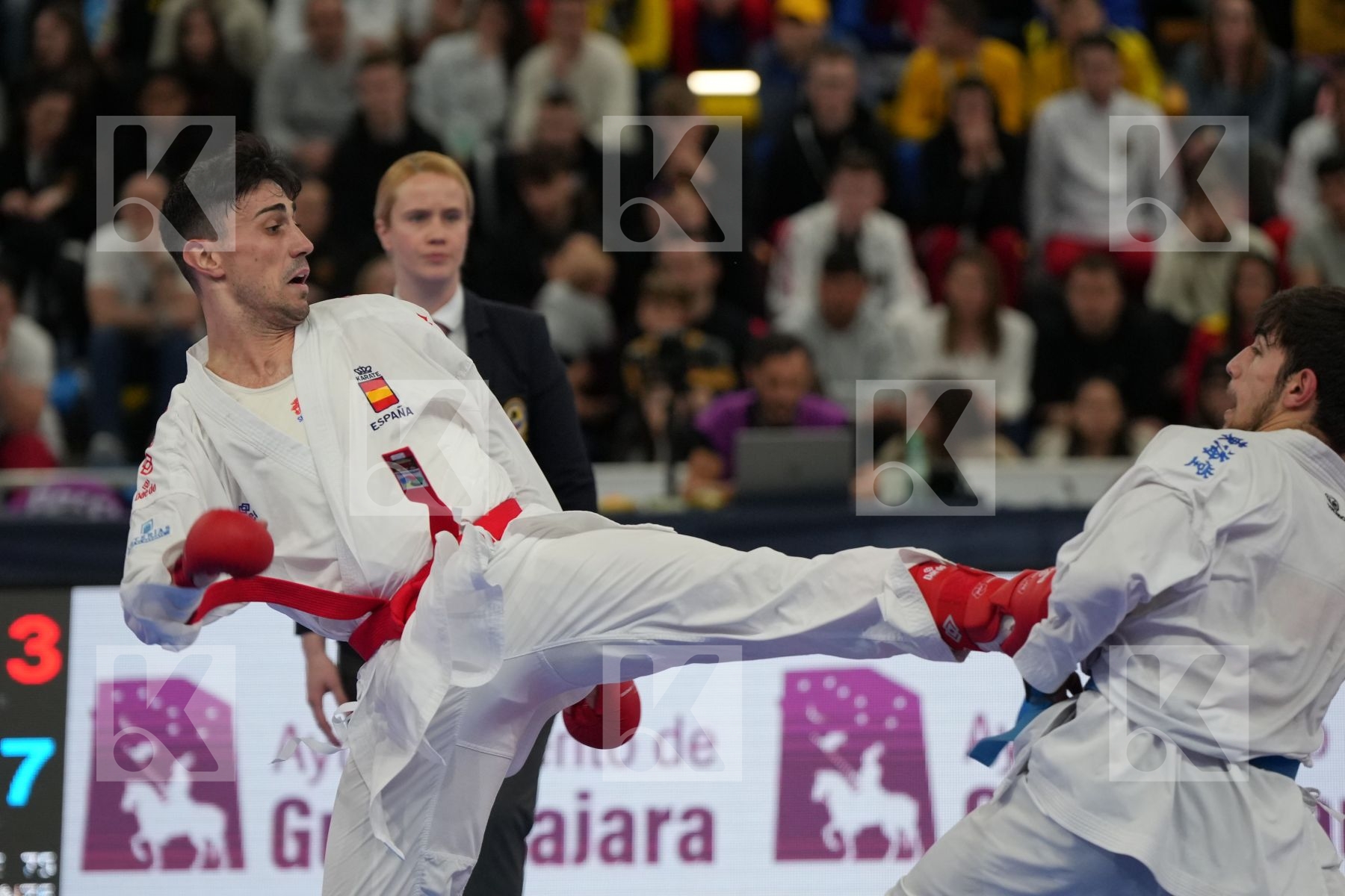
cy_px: 448
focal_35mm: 229
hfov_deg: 9.0
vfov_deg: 6.0
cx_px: 672
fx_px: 8555
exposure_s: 1/1000
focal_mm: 153
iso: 1600
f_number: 2.8
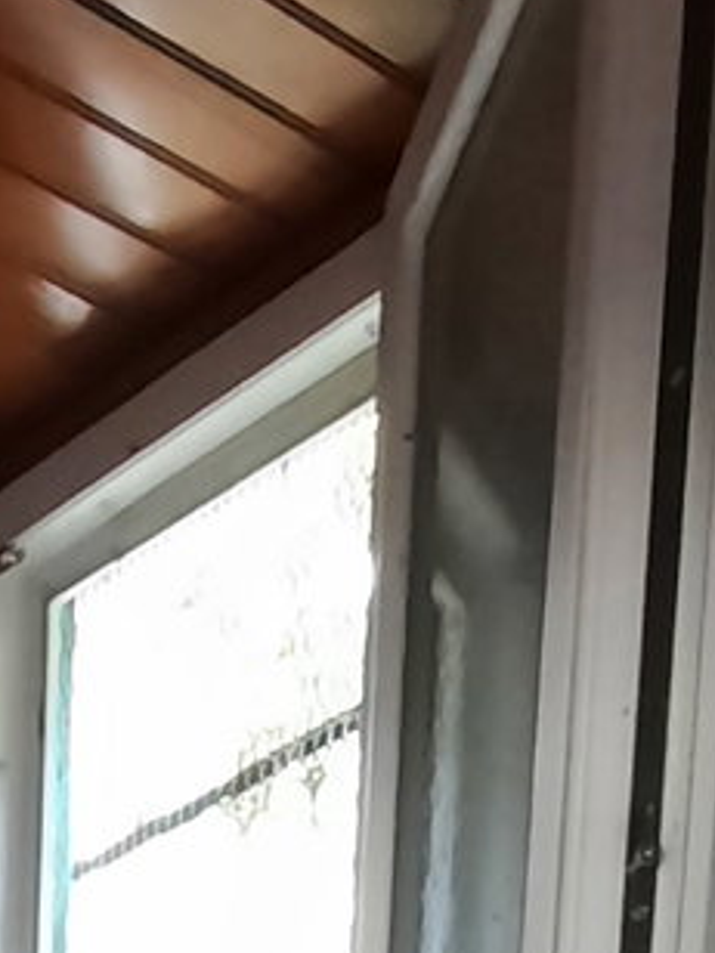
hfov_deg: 15.2
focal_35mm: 90
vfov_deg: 12.8
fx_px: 2479
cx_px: -350
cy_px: 2591
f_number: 2.2
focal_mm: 1.74
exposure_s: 1/25
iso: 200
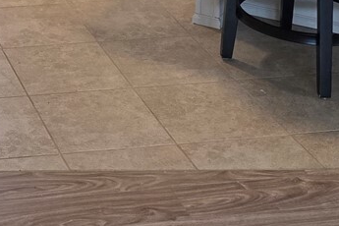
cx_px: -107
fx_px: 1045
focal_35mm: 111
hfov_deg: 17.3
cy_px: -257
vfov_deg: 11.0
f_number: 1.7
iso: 200
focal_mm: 6.3
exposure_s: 1/120
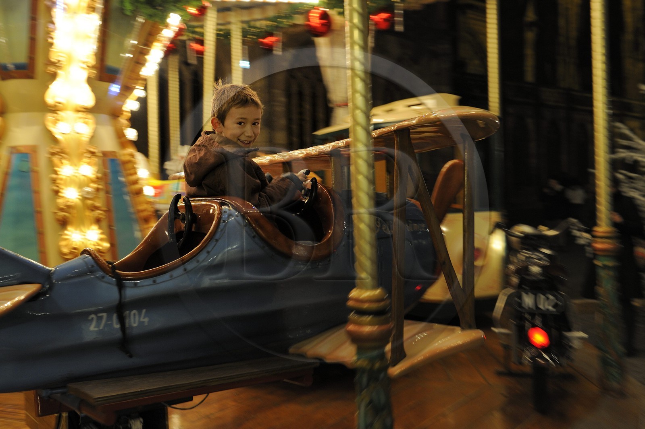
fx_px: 573
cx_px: 322
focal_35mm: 32
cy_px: 214
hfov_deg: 58.7
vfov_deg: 41.1
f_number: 4
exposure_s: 1/30
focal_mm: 32
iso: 1000
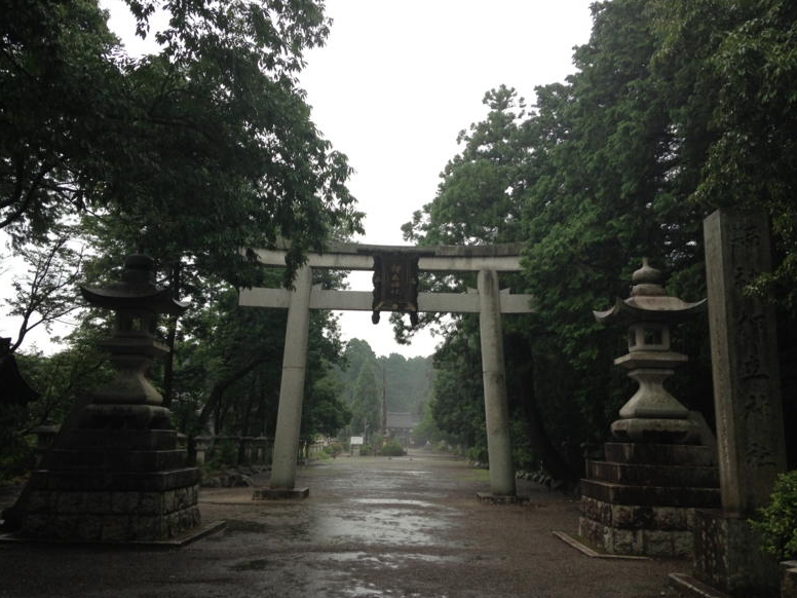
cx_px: 400
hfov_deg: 54.0
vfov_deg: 41.8
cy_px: 301
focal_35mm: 34
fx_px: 783
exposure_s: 1/125
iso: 50
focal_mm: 4.13
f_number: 2.4
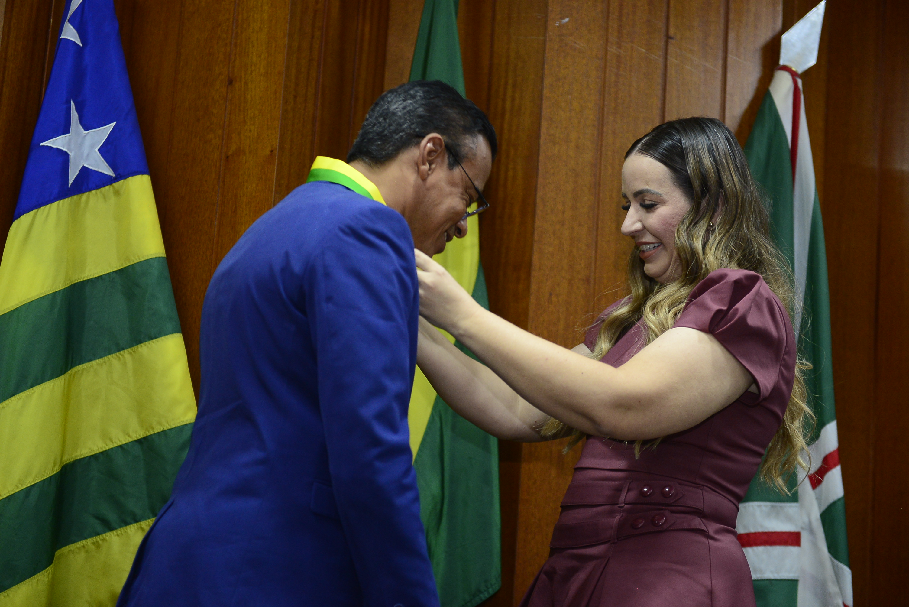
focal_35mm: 70
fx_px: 1768
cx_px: 454
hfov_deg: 28.8
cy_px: 304
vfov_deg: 19.5
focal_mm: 70
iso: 2000
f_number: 2.8
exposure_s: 1/125
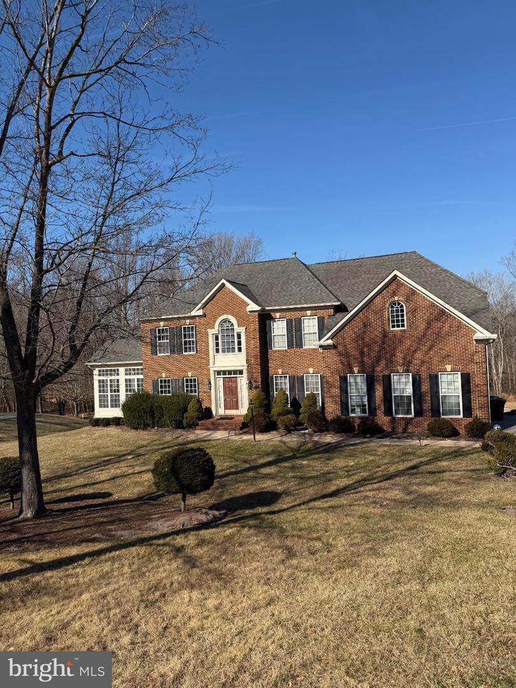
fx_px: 477
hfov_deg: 56.8
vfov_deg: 71.6
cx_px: 258
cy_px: 344
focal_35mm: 24
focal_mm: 6.76
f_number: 1.78
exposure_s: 1/4975
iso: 80
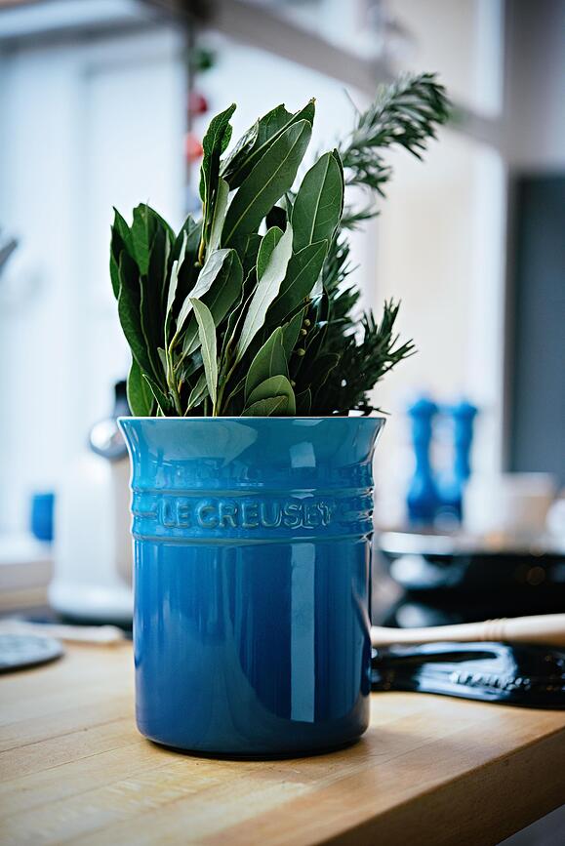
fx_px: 1411
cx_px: 282
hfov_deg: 22.6
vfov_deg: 33.4
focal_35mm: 60
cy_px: 423
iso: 800
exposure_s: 1/400
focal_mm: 60
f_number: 3.5
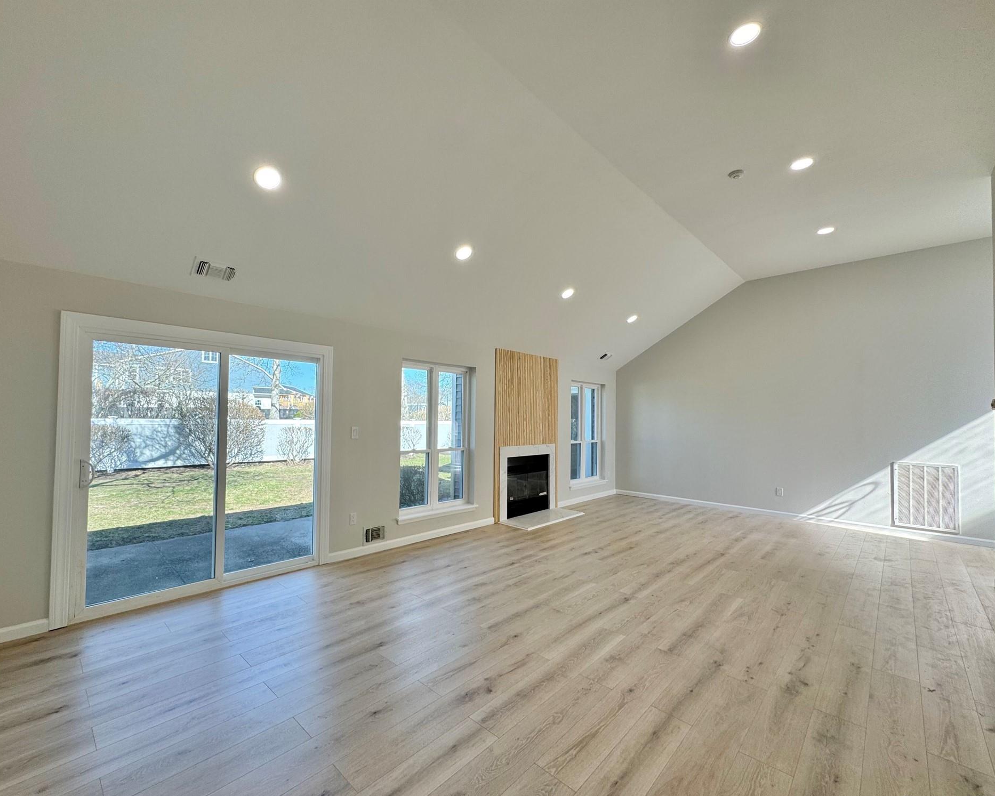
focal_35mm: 15
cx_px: 464
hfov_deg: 96.6
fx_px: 442
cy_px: 406
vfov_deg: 84.0
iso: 40
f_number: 2.2
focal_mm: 2.22
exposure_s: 1/177
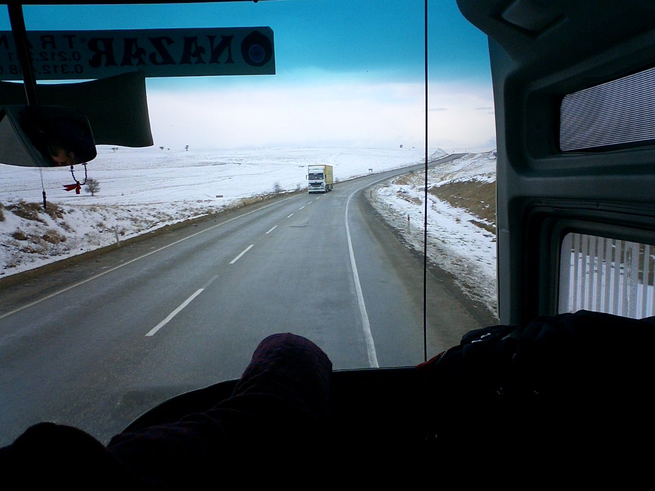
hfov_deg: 50.1
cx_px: 328
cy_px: 246
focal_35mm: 37
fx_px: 700
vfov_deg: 38.7
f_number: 3.5
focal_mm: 5.6
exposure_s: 1/640
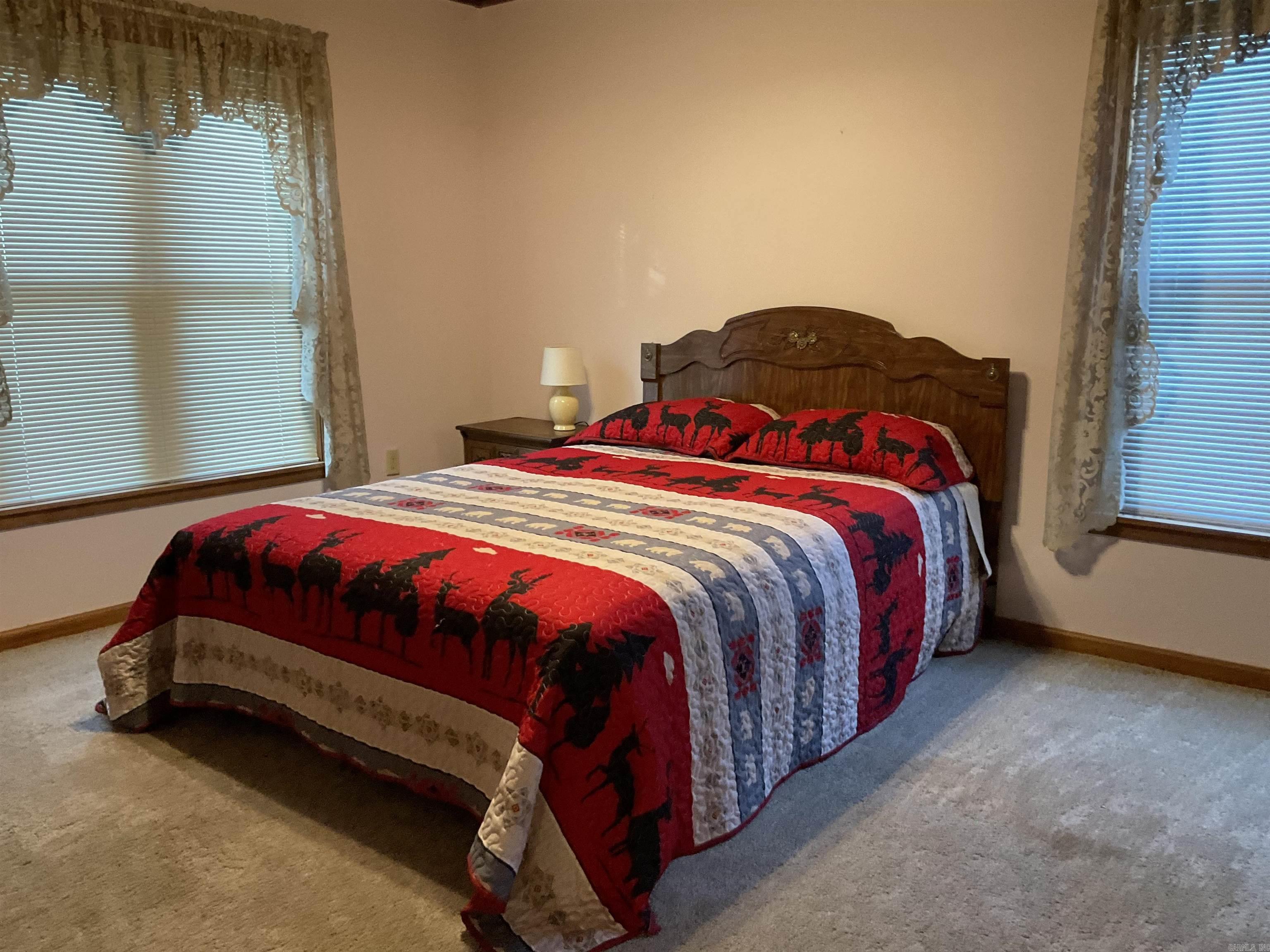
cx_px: 635
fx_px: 1064
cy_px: 476
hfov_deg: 61.7
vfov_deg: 48.2
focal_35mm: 29
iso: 250
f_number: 1.8
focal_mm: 3
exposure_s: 1/60
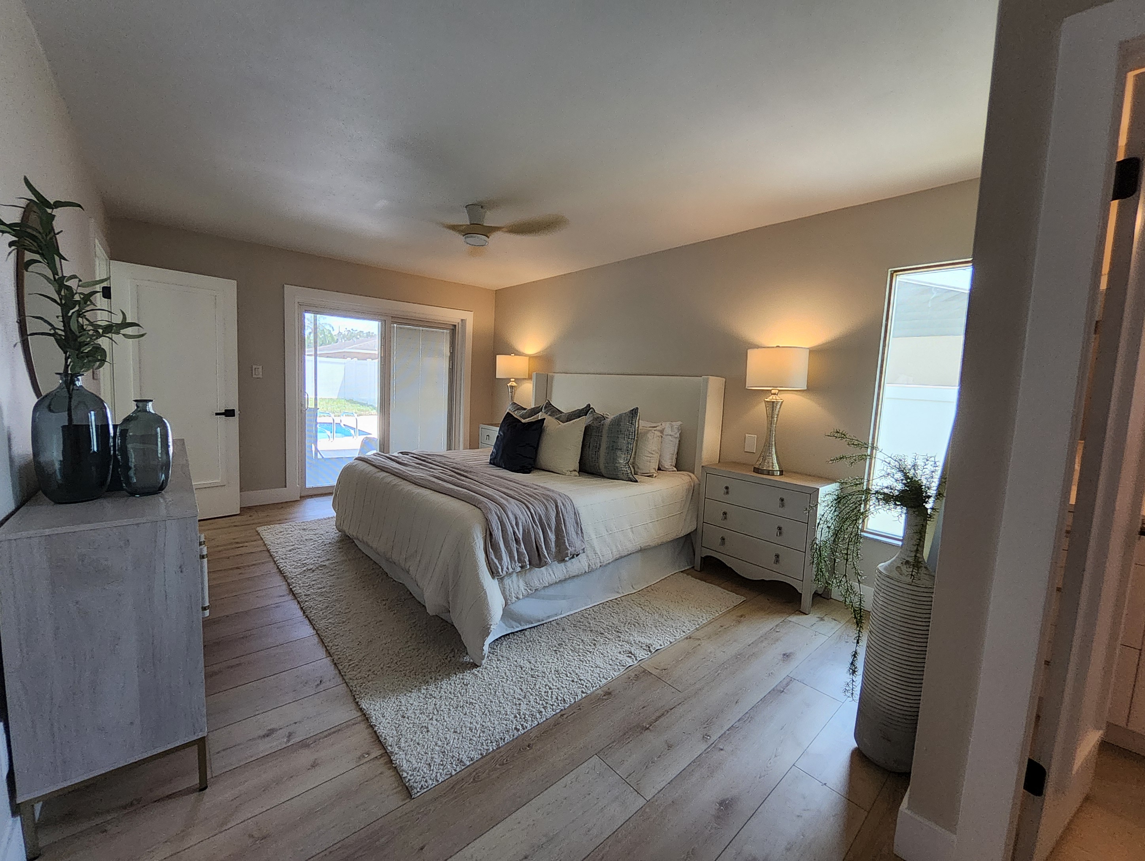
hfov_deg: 106.1
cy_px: 430
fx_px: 430
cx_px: 572
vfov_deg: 90.0
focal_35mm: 13
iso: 100
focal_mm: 1.13
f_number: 2.2
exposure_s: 1/60
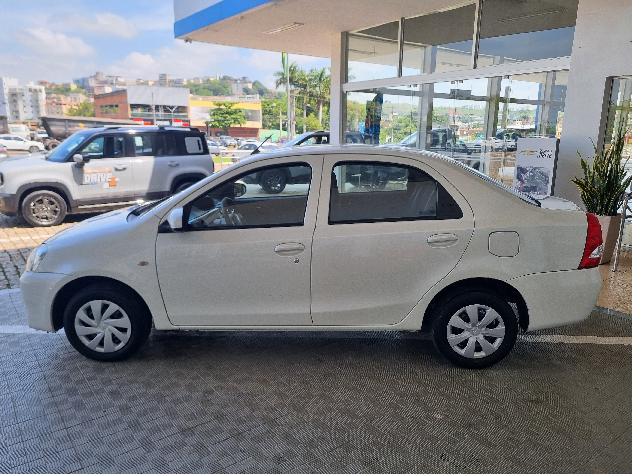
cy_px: 237
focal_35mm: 26
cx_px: 316
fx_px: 475
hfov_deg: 67.3
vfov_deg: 53.1
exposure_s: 1/580
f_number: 1.8
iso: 50
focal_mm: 5.4
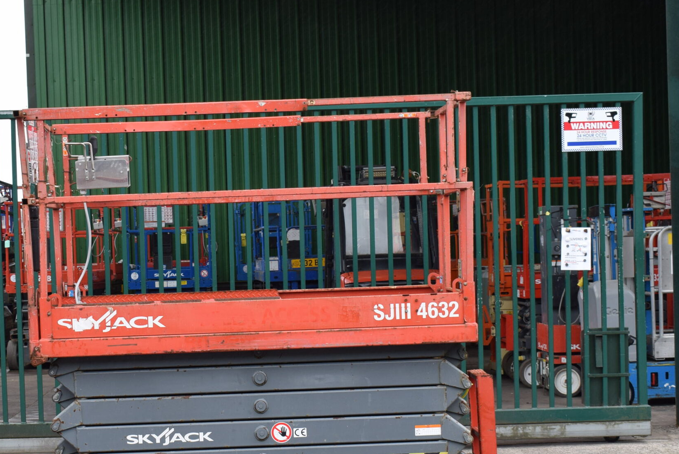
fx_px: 1491
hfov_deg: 25.6
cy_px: 310
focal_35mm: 79
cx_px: 247
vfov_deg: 17.3
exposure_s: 1/250
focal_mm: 34
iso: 250
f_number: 8
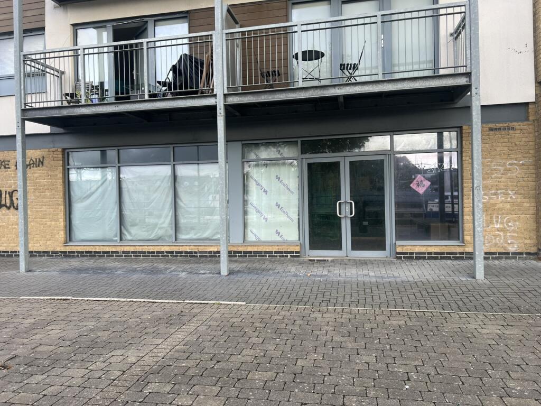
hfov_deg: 67.3
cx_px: 270
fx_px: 406
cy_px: 203
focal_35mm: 26
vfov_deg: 53.1
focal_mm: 5.7
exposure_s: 1/379
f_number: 1.5
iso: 50
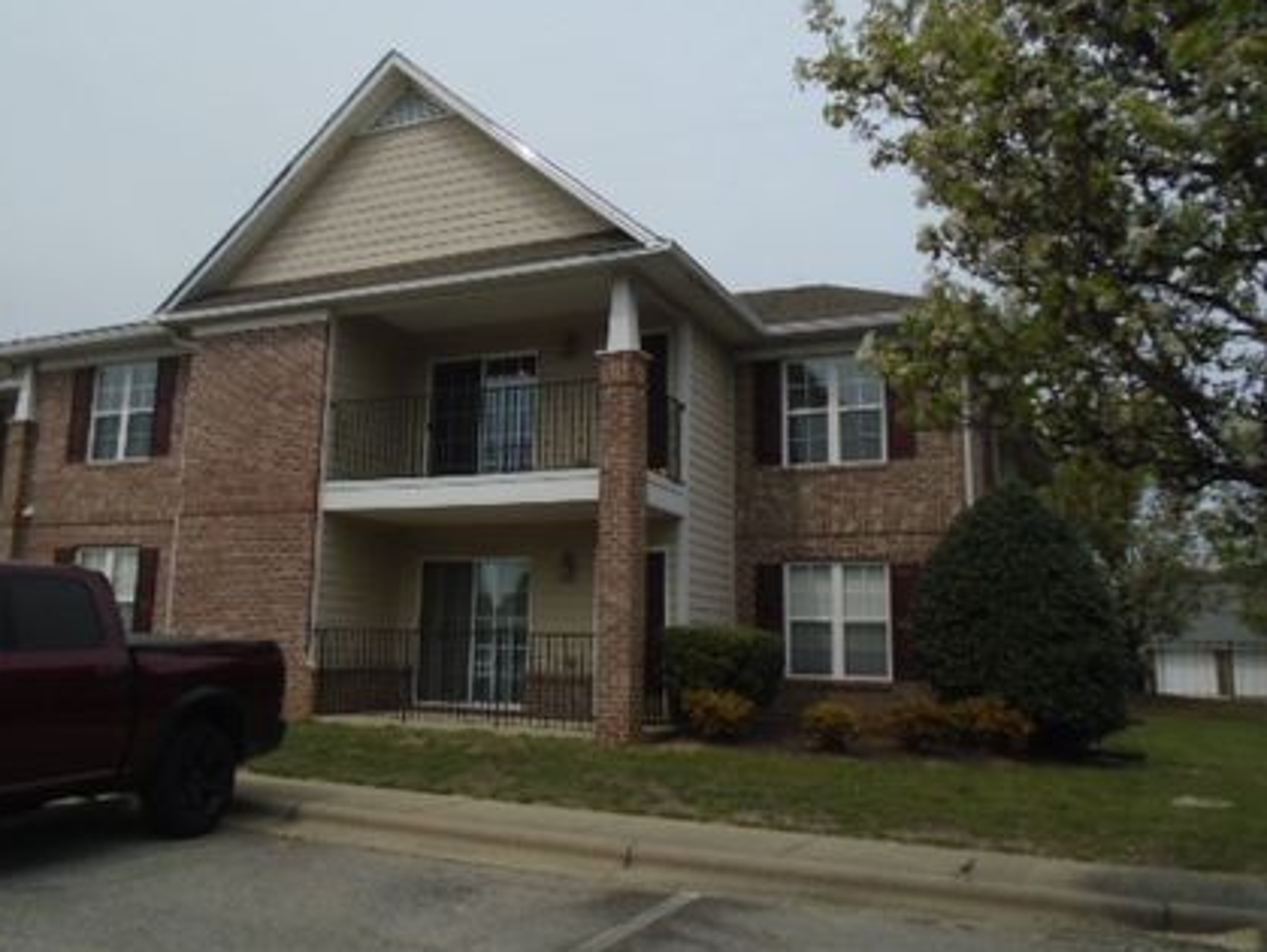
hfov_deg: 58.0
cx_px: 526
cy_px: 434
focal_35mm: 31
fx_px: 1136
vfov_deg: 45.5
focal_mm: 4.6
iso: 100
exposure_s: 1/320
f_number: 8
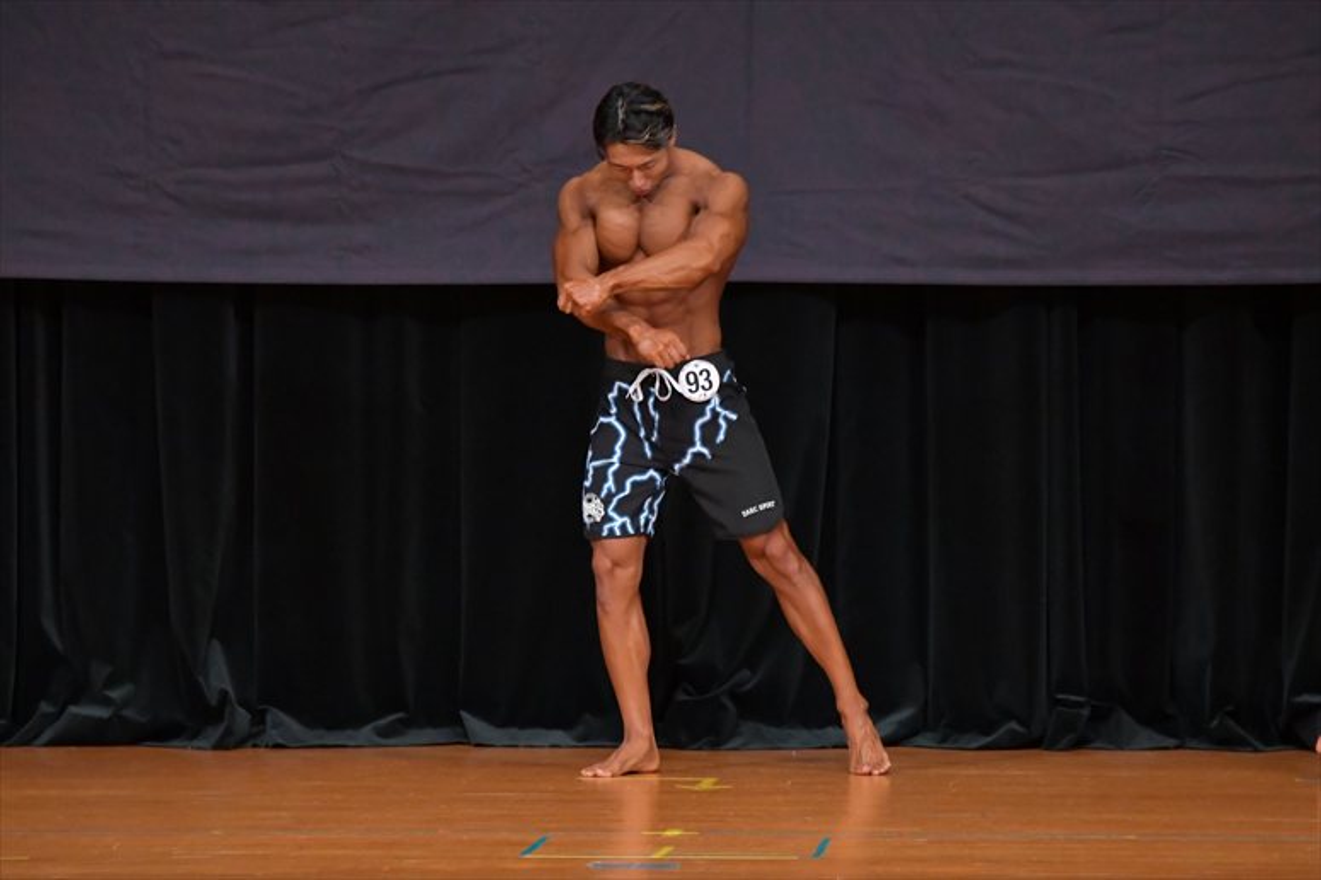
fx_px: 11003
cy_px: 440
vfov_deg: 4.6
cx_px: 660
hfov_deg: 6.9
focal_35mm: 300
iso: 5000
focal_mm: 200
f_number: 5.6
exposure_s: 1/400
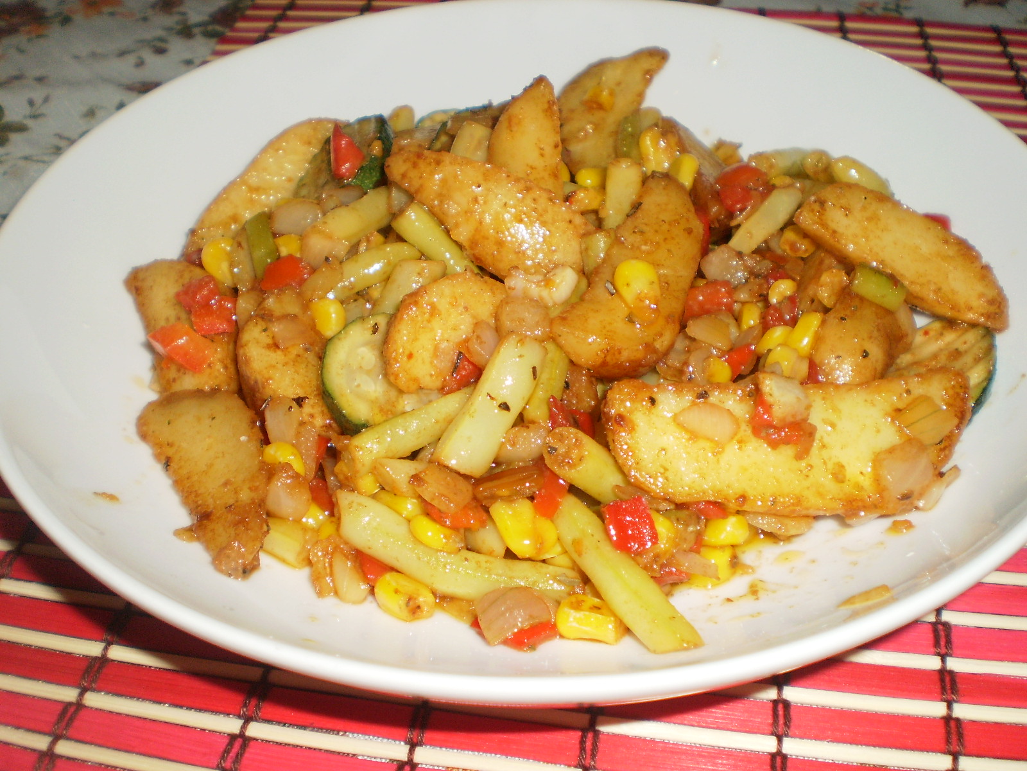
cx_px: 514
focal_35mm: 36
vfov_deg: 39.7
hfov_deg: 51.4
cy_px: 386
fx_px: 1068
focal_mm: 6.3
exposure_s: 1/30
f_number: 3.1
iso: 125
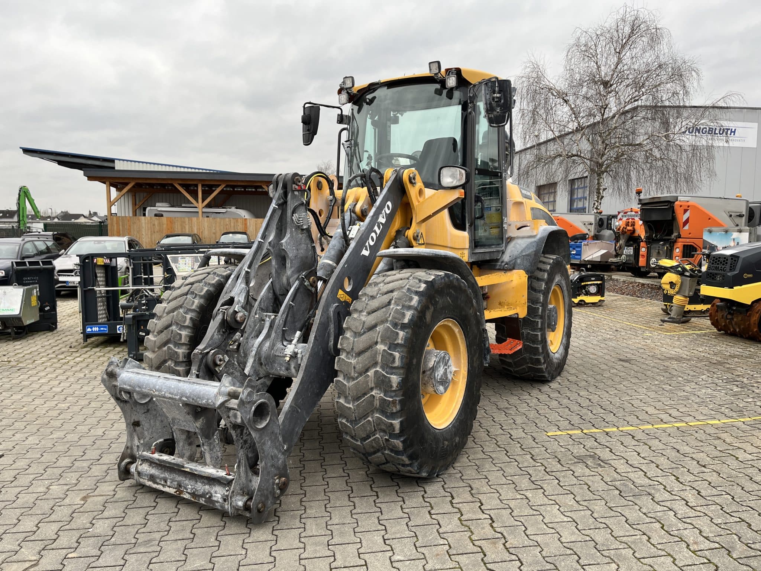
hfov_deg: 67.3
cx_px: 380
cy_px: 286
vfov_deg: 53.1
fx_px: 572
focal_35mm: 26
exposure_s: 1/257
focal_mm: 5.1
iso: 40
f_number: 1.6
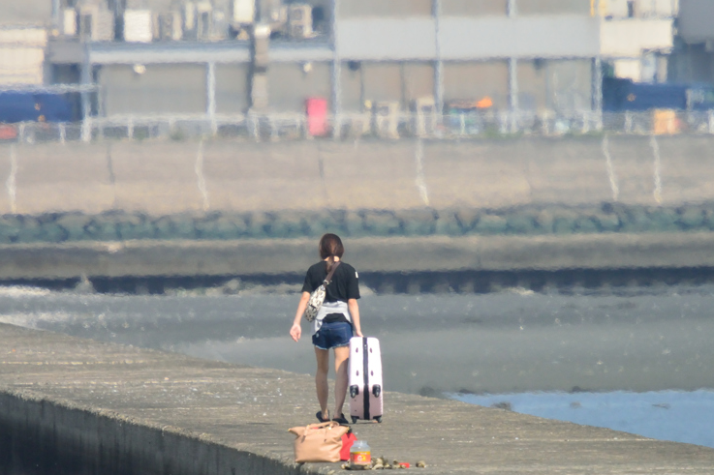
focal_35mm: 1575
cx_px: 335
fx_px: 31229
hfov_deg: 1.3
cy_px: 275
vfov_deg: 0.9
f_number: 5.6
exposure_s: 1/1250
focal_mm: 420
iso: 400
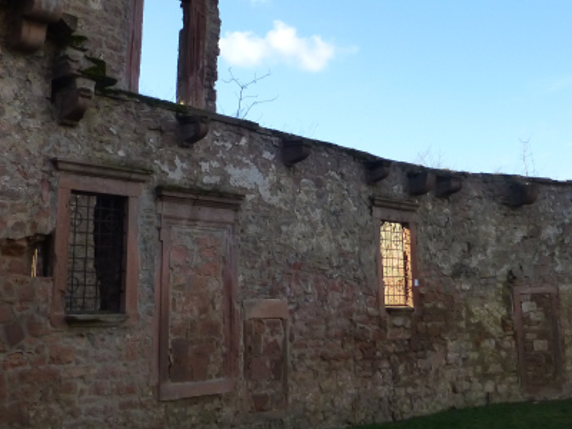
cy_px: 102
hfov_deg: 38.2
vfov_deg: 28.6
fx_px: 826
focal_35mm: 50
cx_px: 297
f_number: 4
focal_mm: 4.3
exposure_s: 1/320
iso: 160
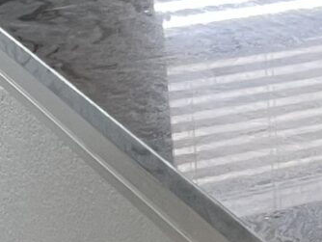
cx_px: 717
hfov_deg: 9.1
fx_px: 1852
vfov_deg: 7.4
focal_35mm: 199
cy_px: -118
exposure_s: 1/60
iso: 125
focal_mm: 4.2
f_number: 1.6
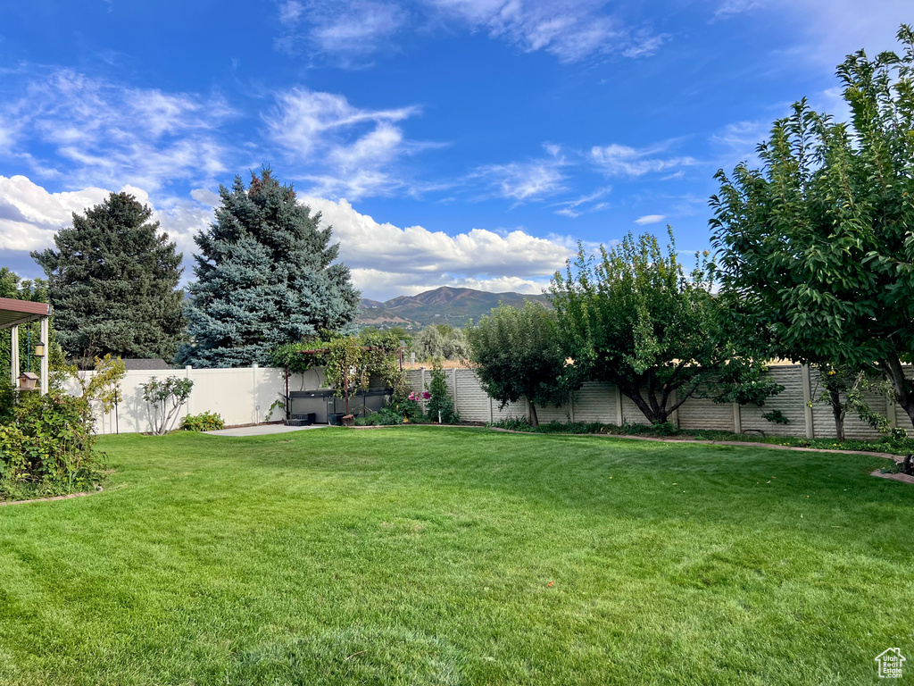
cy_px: 343
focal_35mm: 26
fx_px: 687
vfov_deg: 53.1
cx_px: 457
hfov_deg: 67.3
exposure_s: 1/1468
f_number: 1.5
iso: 50
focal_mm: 5.7
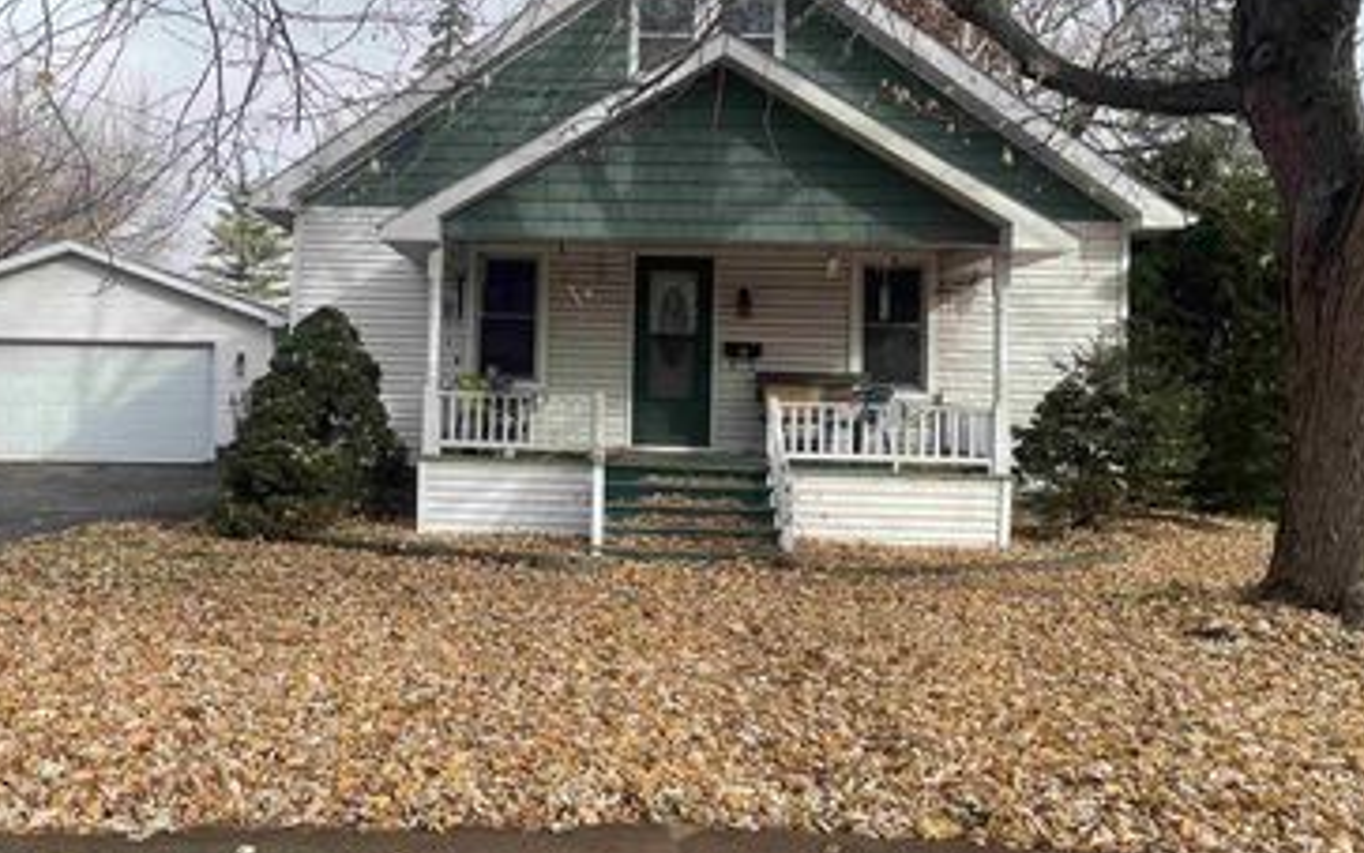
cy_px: 355
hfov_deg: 50.9
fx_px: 1413
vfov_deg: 33.5
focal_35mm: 38
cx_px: 496
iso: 32
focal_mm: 4.2
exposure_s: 1/2092
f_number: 1.6
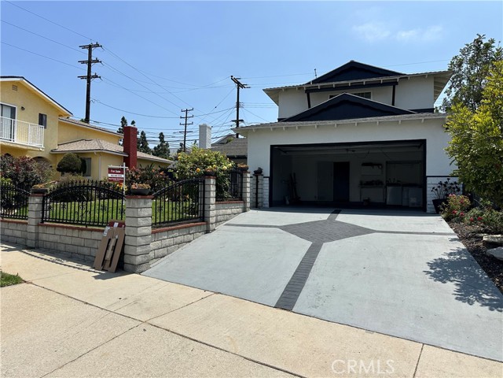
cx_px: 252
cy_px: 189
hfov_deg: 71.6
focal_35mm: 24
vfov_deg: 56.8
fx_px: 349
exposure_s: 1/6623
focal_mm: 6.86
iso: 80
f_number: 1.78
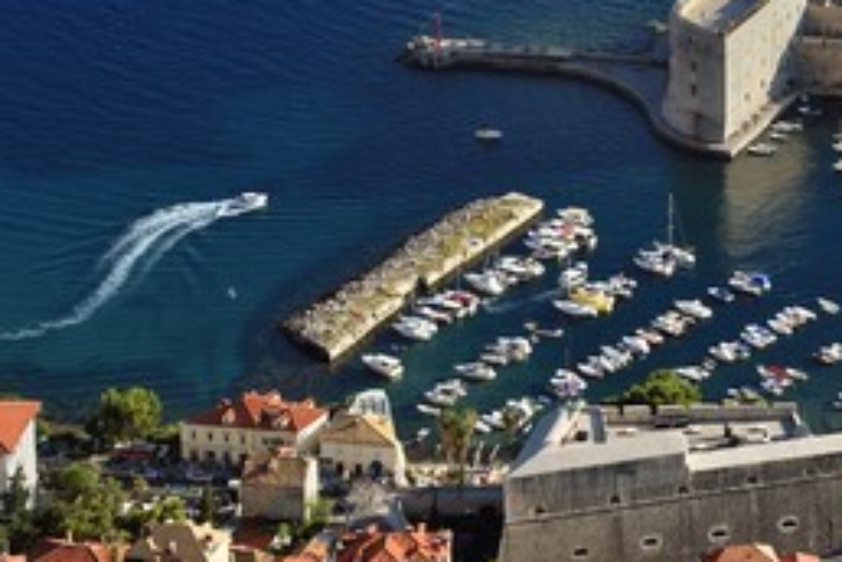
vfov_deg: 6.5
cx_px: 632
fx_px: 4958
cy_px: 150
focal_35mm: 212
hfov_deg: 9.7
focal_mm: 130
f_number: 13
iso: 200
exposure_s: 1/160
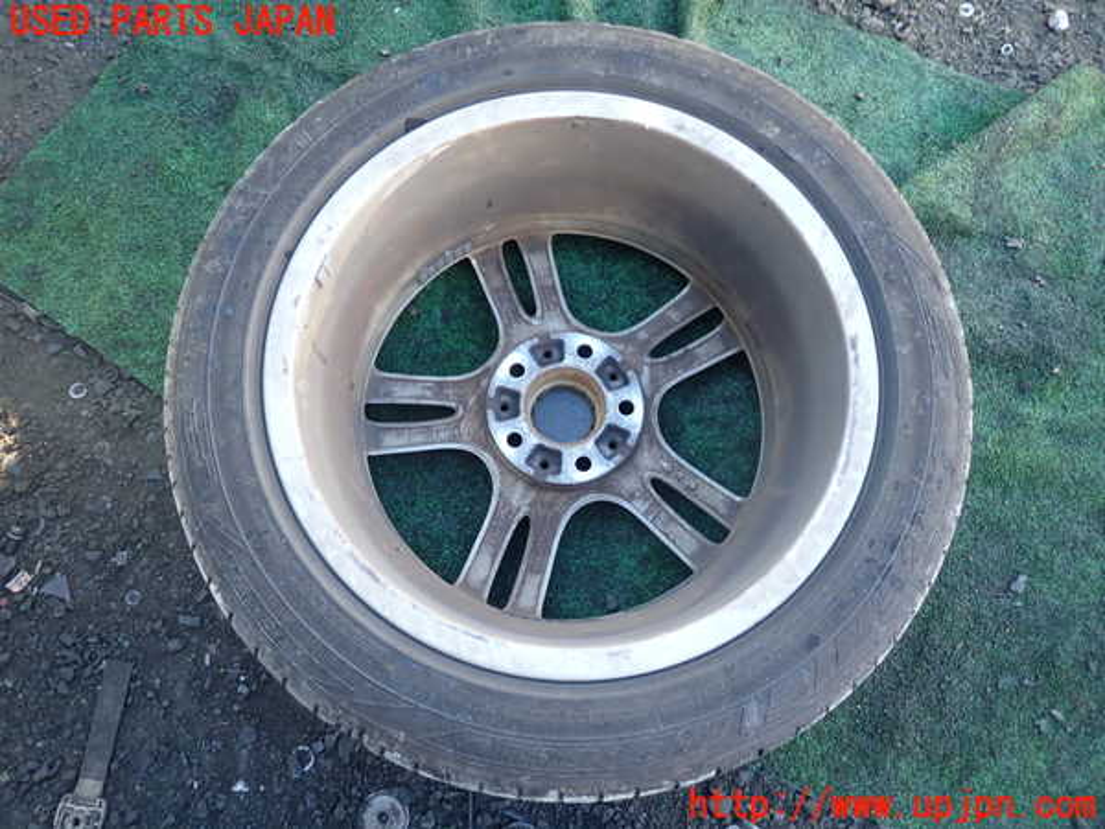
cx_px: 552
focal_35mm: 25
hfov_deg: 69.4
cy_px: 414
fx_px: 798
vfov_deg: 54.9
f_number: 2
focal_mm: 4.5
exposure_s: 1/60
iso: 100
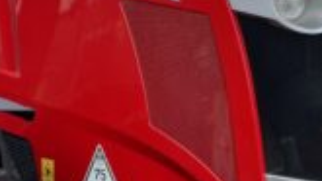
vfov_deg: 17.5
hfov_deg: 30.5
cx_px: 187
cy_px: 60
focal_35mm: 69
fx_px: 589
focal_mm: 3
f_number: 1.8
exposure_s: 1/122
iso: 32
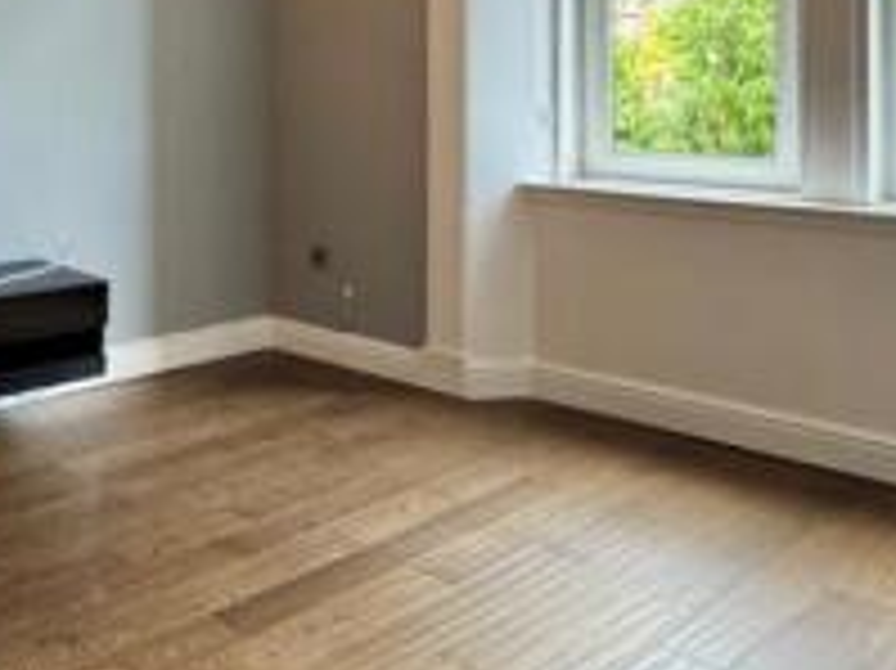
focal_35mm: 41
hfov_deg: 42.2
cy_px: 56
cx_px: 97
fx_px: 1061
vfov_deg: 33.1
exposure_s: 1/100
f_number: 2.2
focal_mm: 2.22
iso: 250
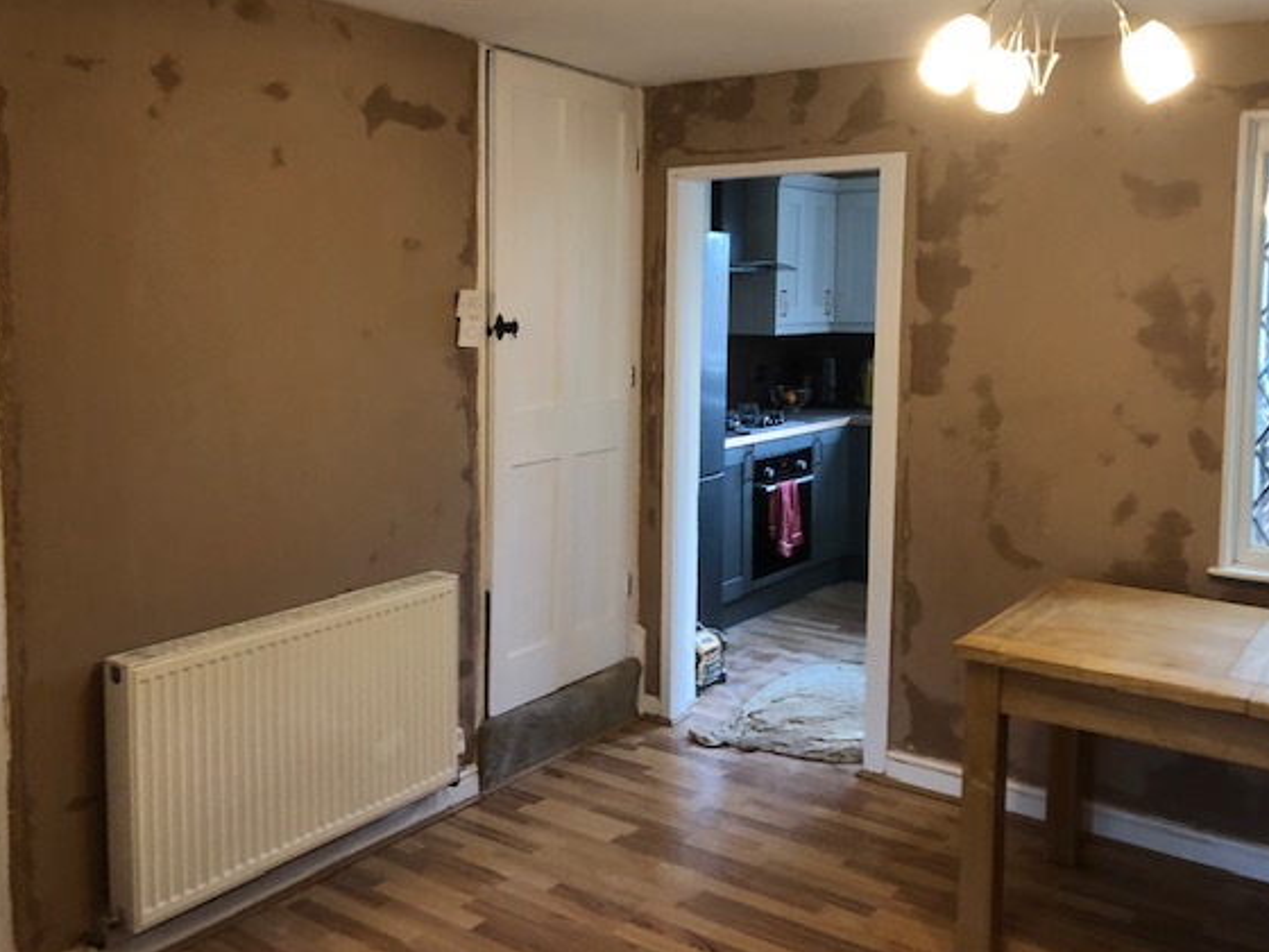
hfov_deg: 56.8
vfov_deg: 44.1
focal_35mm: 32
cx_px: 678
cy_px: 413
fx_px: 1173
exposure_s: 1/15
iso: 80
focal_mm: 4
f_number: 1.8
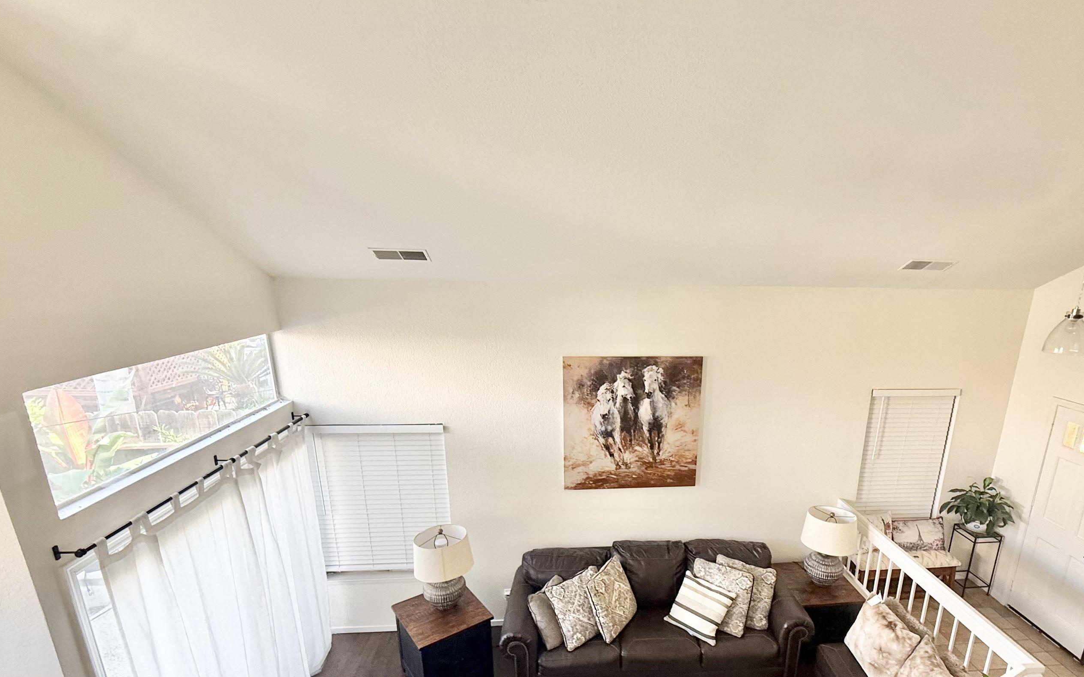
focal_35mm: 18
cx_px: 617
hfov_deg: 90.5
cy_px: 414
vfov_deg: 64.2
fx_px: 532
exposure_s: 1/120
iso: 160
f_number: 2.2
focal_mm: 2.22
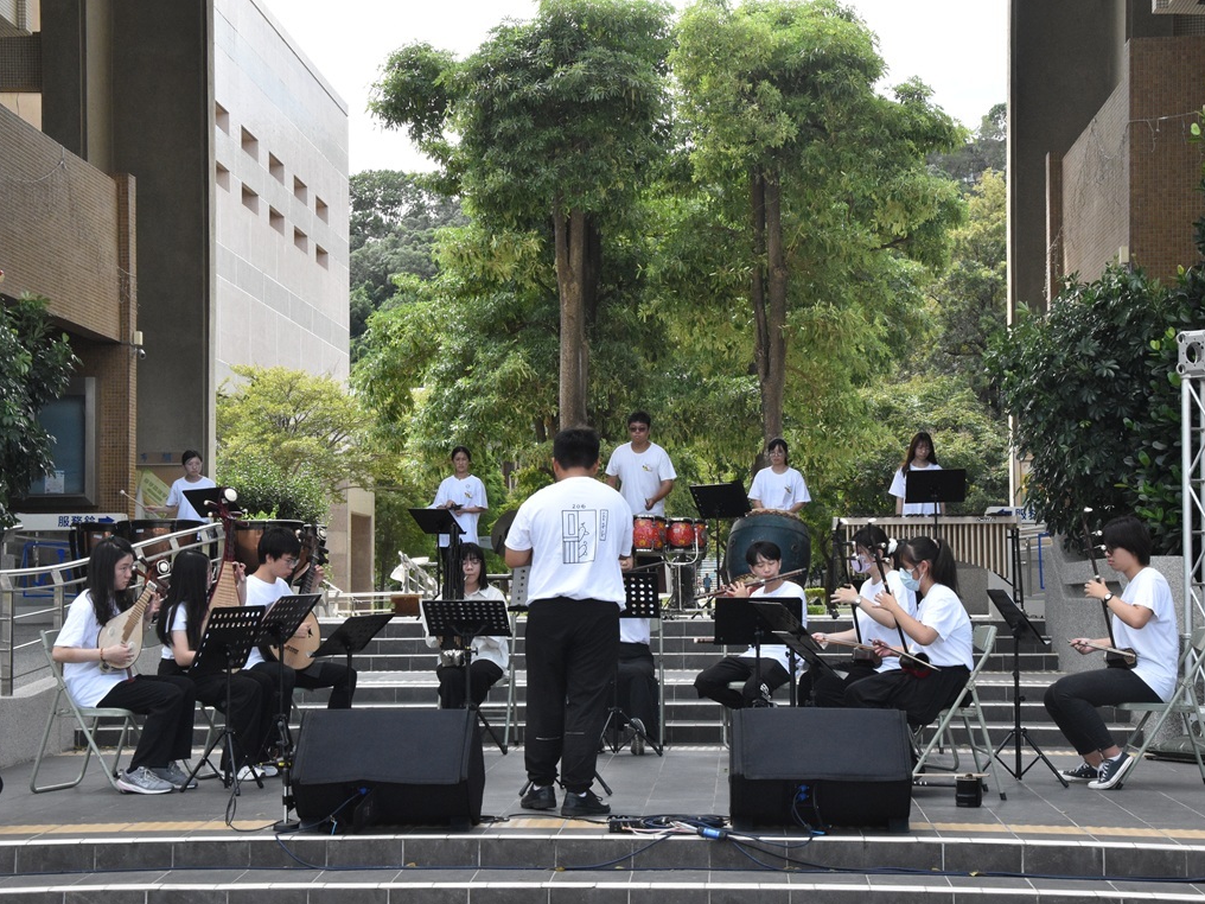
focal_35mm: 69
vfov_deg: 21.3
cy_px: 456
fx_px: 2402
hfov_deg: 28.2
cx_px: 596
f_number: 13
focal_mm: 42
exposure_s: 1/640
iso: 1600
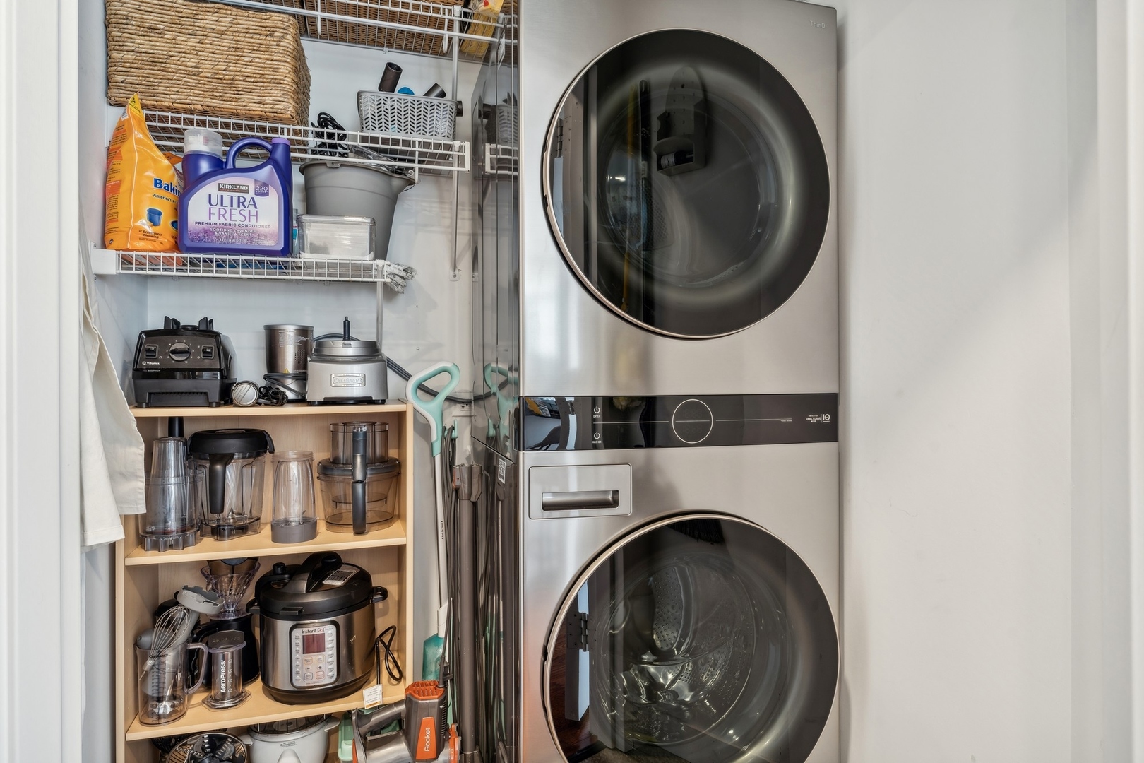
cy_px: 382
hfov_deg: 78.6
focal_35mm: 22
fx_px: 699
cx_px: 572
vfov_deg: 57.2
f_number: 8
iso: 320
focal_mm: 22
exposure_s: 1/4
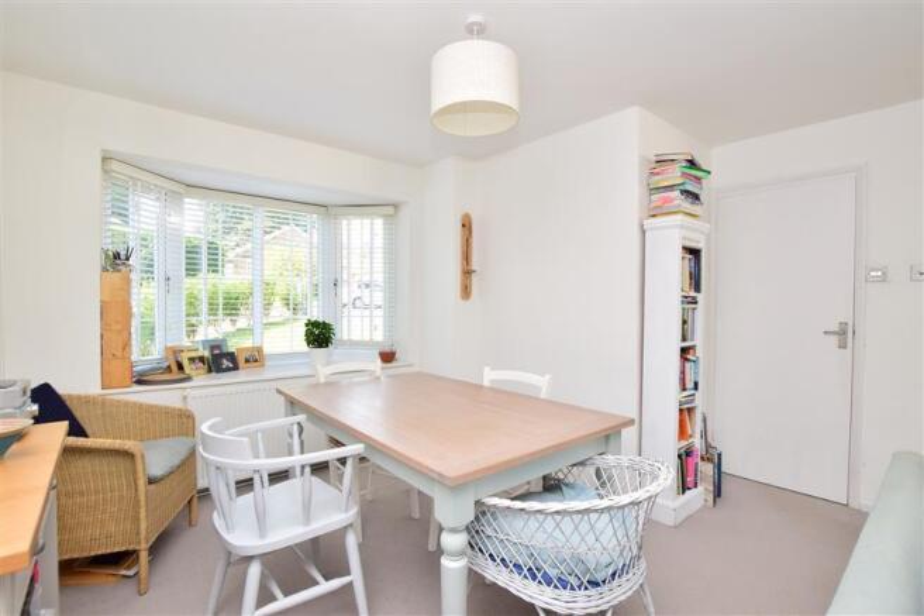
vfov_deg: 72.0
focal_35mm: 16
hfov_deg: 95.0
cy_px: 308
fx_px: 423
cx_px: 462
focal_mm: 11
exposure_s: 1/80
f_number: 9
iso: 400
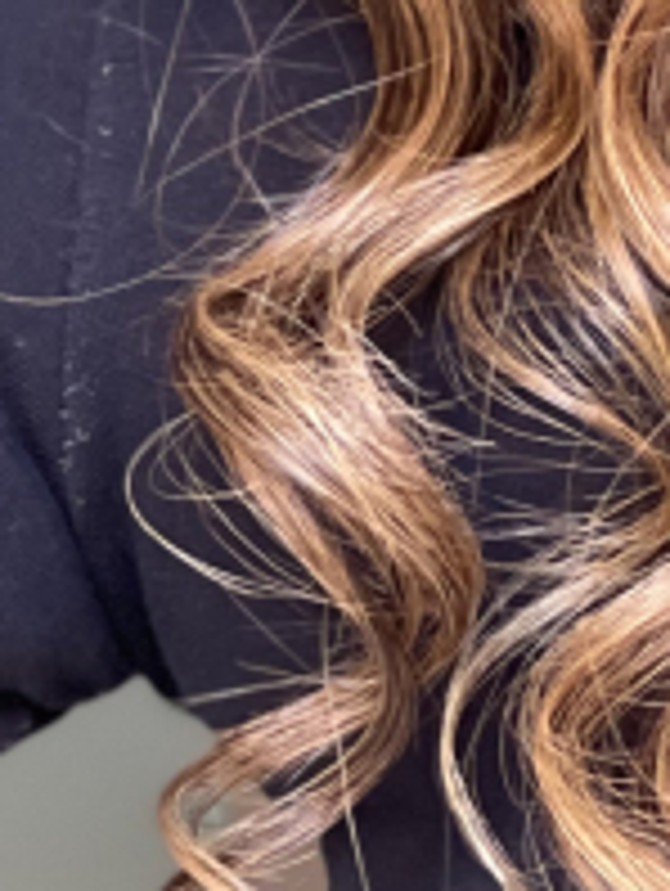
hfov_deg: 4.9
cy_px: -232
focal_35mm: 301
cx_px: 1214
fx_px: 7751
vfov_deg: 6.5
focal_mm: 7.5
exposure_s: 1/40
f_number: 2.2
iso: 200
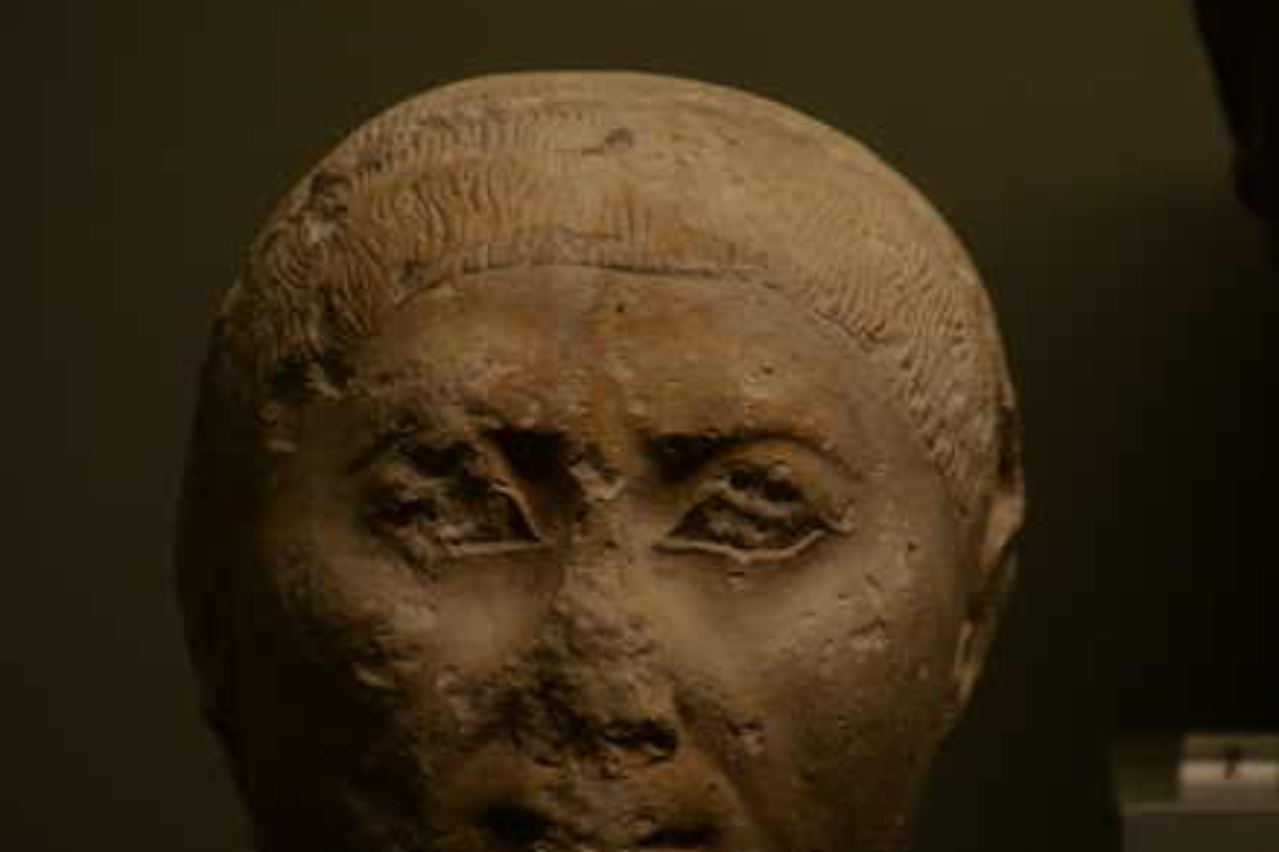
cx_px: 640
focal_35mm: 681
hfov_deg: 3.0
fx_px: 24193
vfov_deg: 2.0
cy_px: 557
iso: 1000
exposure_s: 1/80
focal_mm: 300
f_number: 6.3
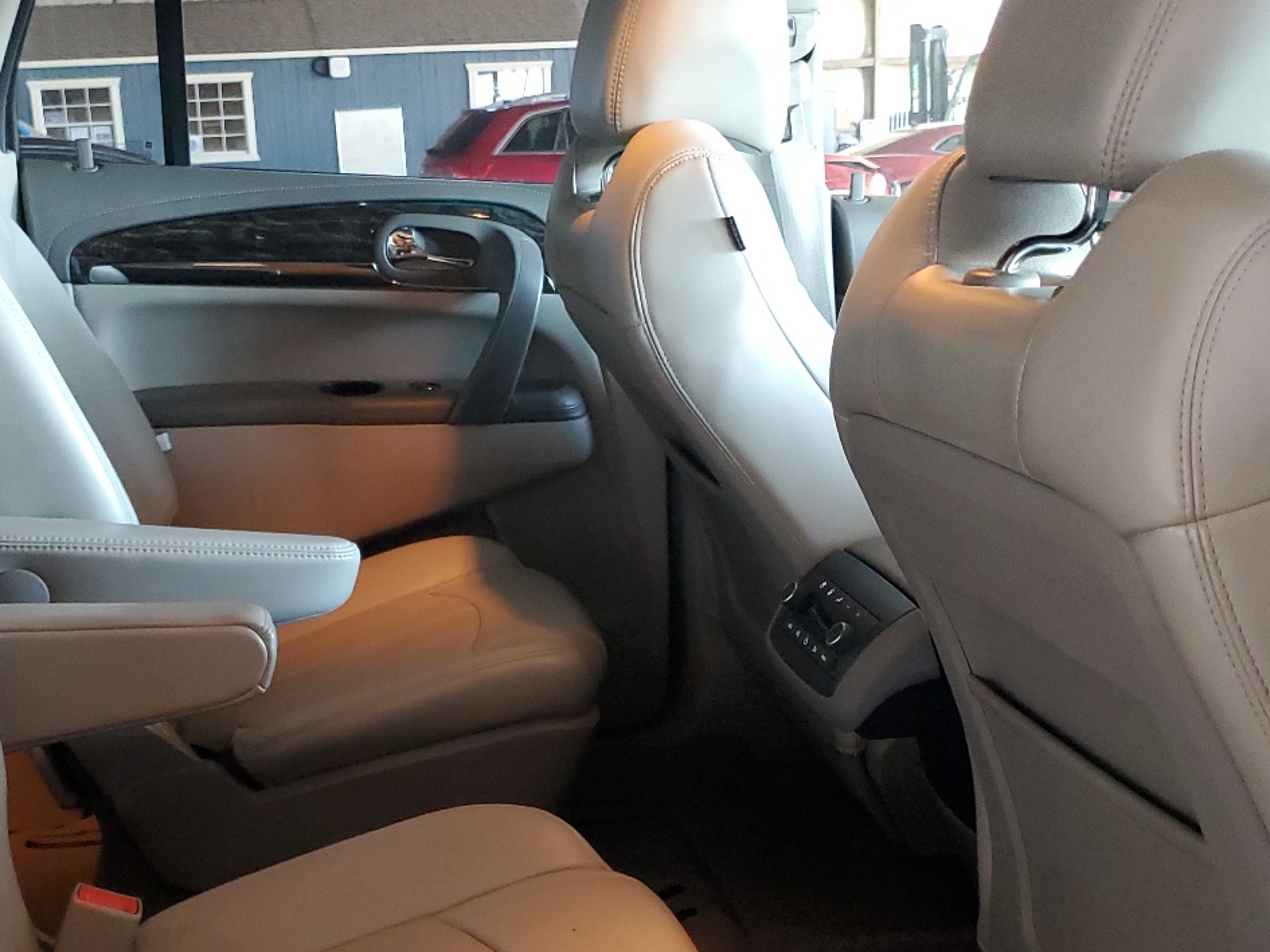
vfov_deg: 32.2
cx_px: 536
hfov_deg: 42.8
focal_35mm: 44
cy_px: 734
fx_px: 1614
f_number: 1.5
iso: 366
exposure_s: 1/60.2
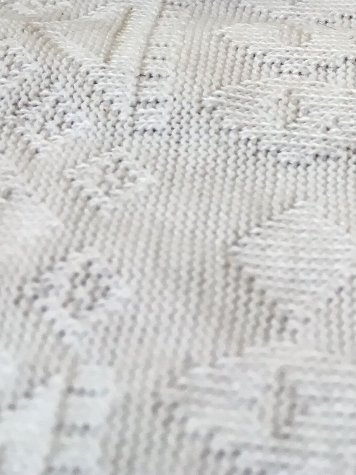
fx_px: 1111
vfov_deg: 21.8
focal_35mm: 81
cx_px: 257
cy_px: -141
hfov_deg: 18.1
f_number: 2.2
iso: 64
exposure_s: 1/33
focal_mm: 4.15
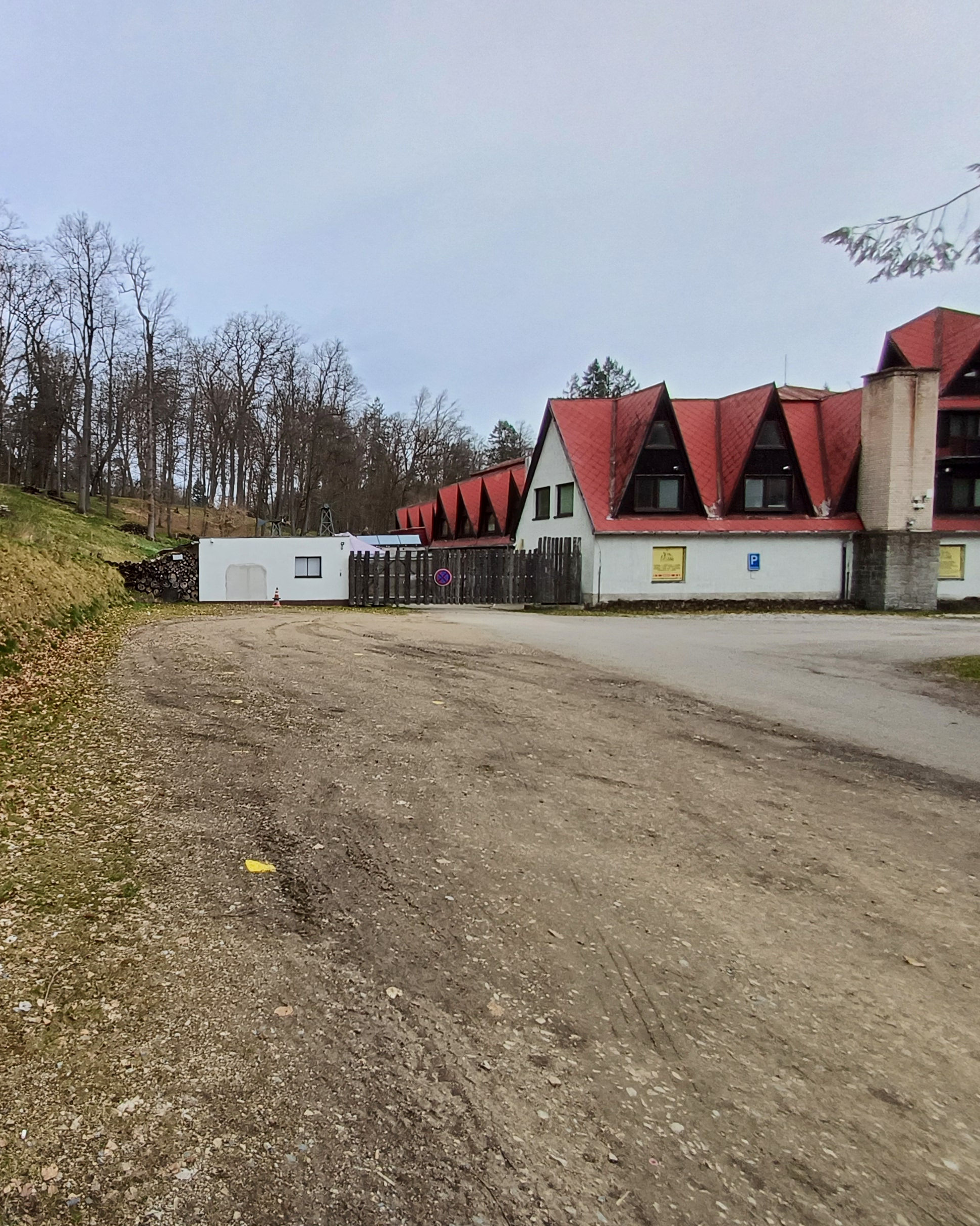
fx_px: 761
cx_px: 182
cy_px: 609
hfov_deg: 59.8
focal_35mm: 21
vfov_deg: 77.6
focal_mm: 1.64
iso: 40
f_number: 2.2
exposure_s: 1/314
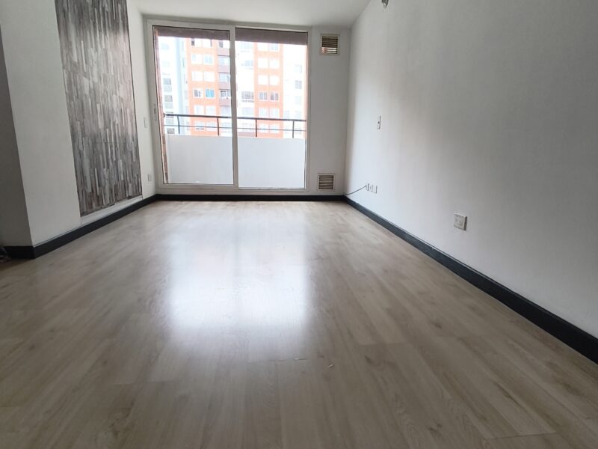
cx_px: 299
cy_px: 224
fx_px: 259
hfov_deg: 98.2
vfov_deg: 81.7
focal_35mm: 15
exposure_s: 1/120
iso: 64
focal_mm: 1.65
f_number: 2.2
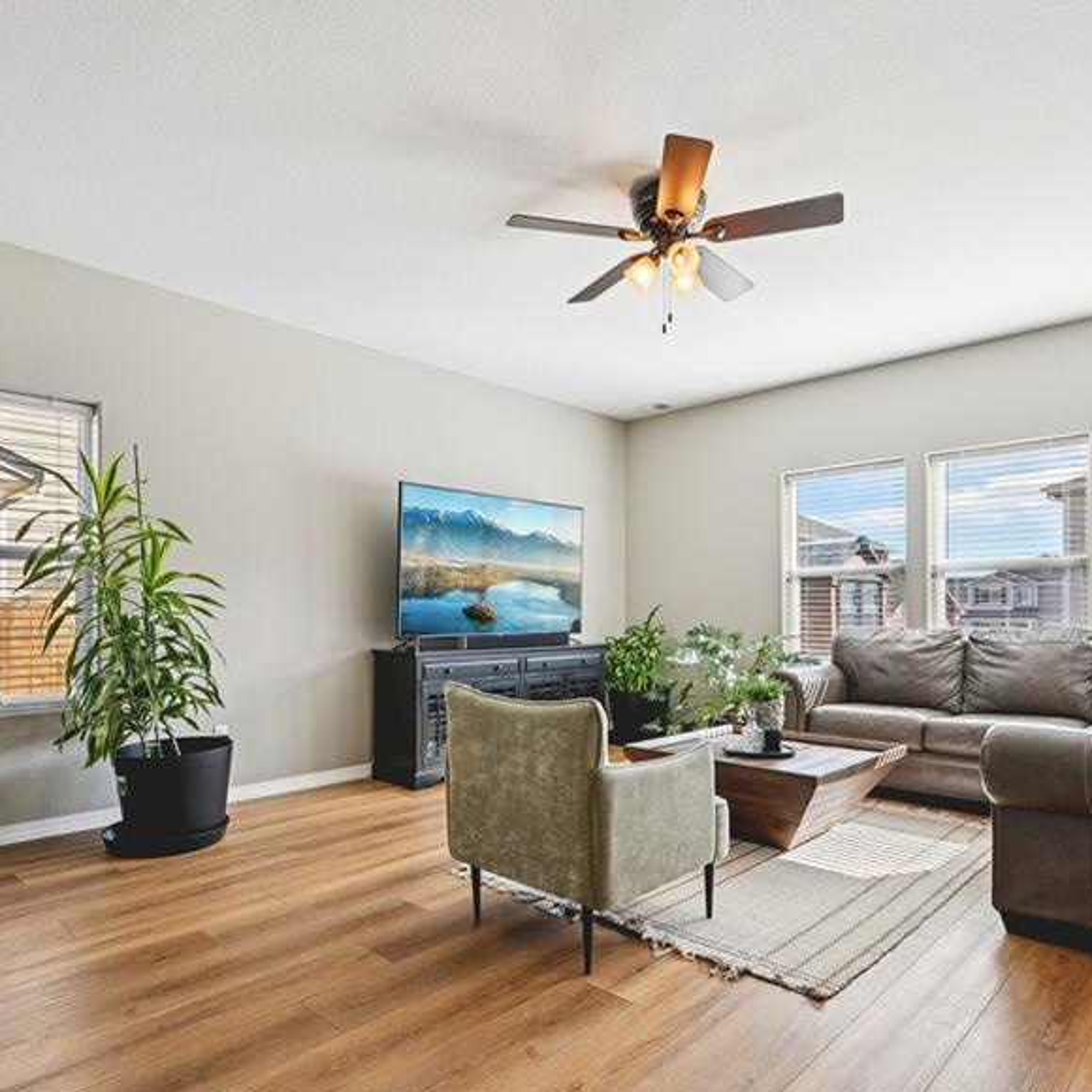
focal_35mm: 21
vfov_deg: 72.0
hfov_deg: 72.1
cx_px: 557
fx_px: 749
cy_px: 597
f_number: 11
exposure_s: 1/15
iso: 250
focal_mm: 14
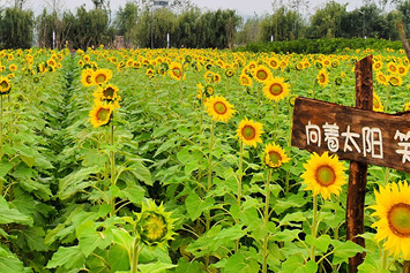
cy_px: 70
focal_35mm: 49
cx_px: 150
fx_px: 558
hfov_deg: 40.0
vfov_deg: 27.2
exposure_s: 1/30
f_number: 11
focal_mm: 29
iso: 400
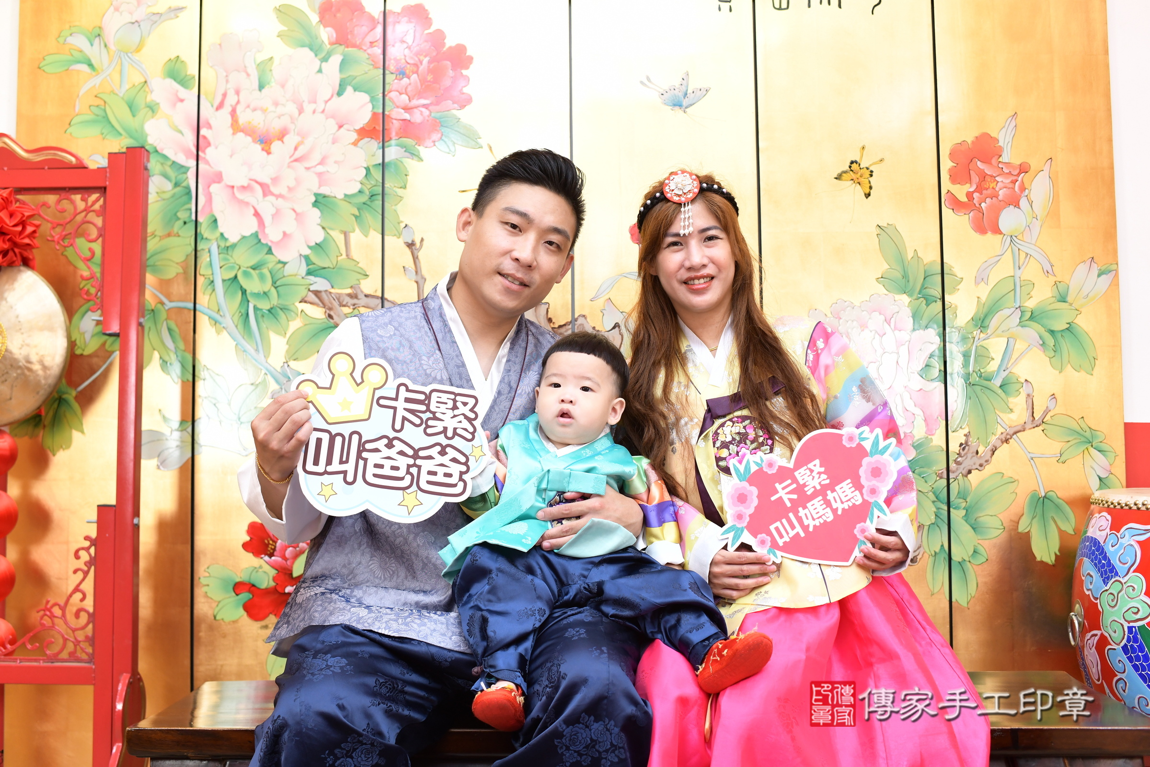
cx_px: 575
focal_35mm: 35
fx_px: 1118
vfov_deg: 37.9
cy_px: 384
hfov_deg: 54.4
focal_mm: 35
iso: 1000
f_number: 4.5
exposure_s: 1/200
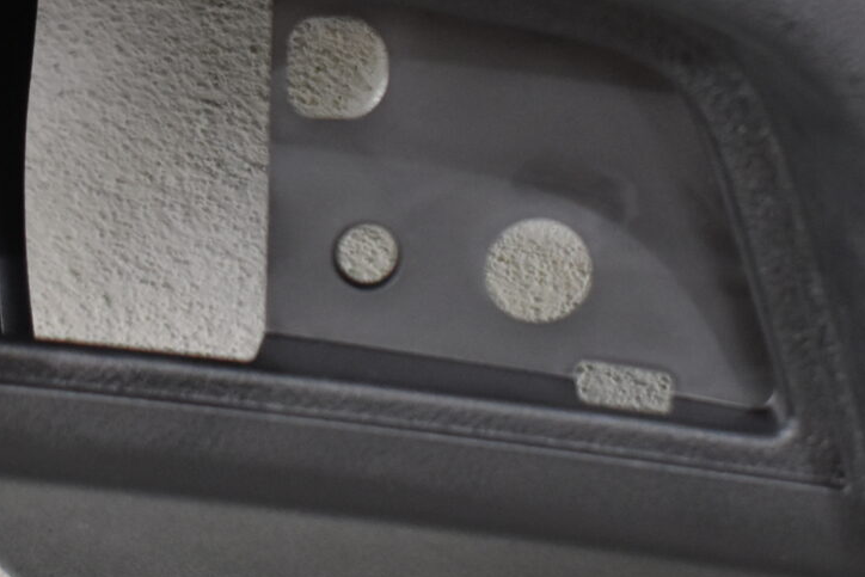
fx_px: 3695
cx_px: 410
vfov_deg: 8.9
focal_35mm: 154
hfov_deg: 13.4
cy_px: 197
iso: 900
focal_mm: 29
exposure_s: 1/125
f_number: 4.2
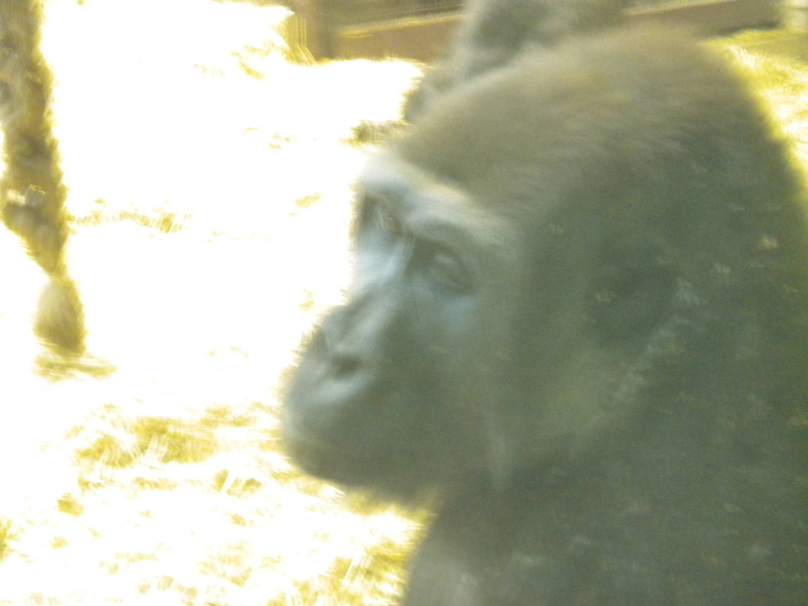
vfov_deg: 21.6
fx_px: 1587
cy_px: 303
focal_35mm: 68
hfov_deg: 28.6
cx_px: 404
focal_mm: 12.3
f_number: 4.6
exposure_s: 1/1.9
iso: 800
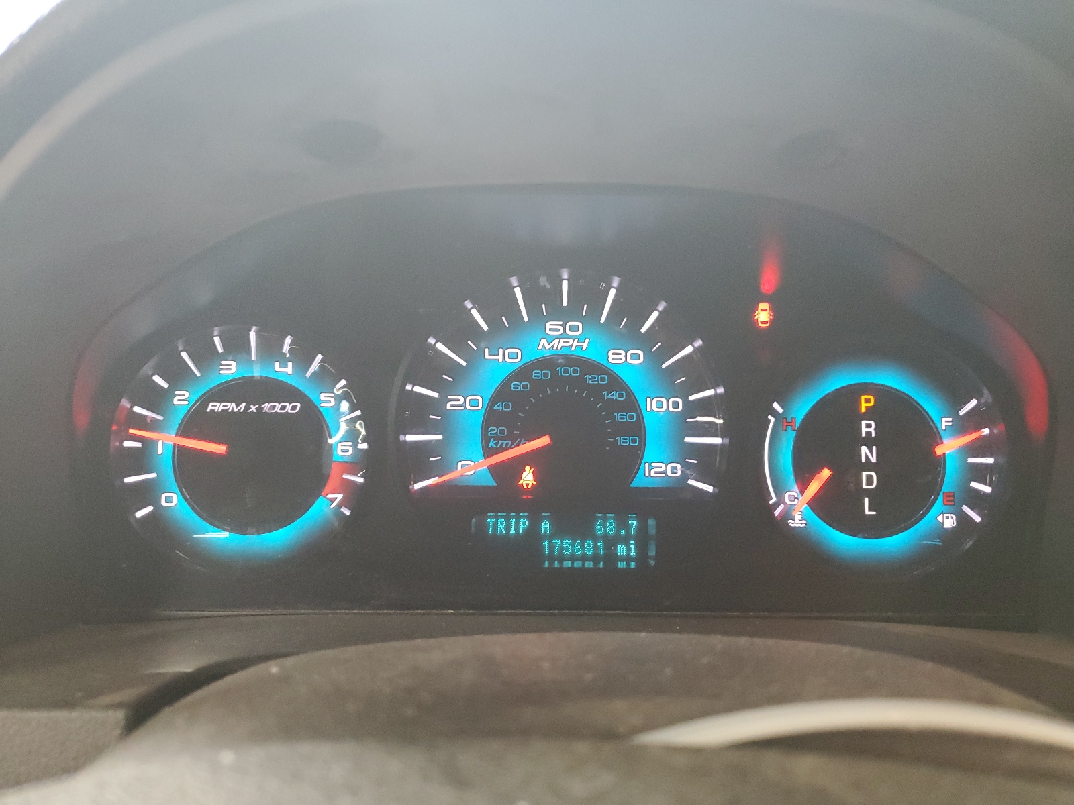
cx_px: 537
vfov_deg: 53.1
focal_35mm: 26
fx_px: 807
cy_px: 402
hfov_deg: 67.3
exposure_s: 1/30
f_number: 1.5
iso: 319
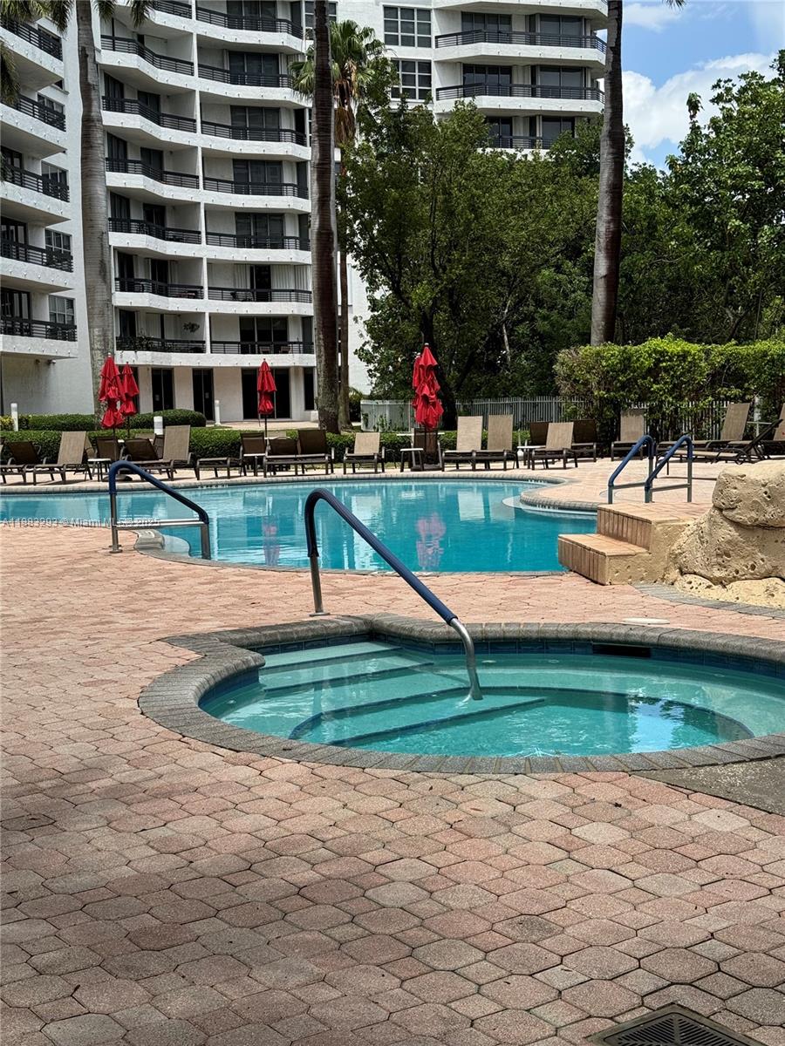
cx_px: 392
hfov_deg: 30.3
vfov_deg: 39.7
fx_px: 1451
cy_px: 523
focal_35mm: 48
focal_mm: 6.76
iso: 64
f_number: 1.78
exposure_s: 1/3425
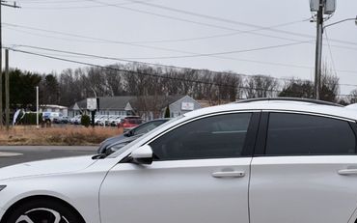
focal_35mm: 74
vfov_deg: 17.3
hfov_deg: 27.6
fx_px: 720
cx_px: 247
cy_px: 205
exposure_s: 1/160
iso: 400
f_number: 9
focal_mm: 28
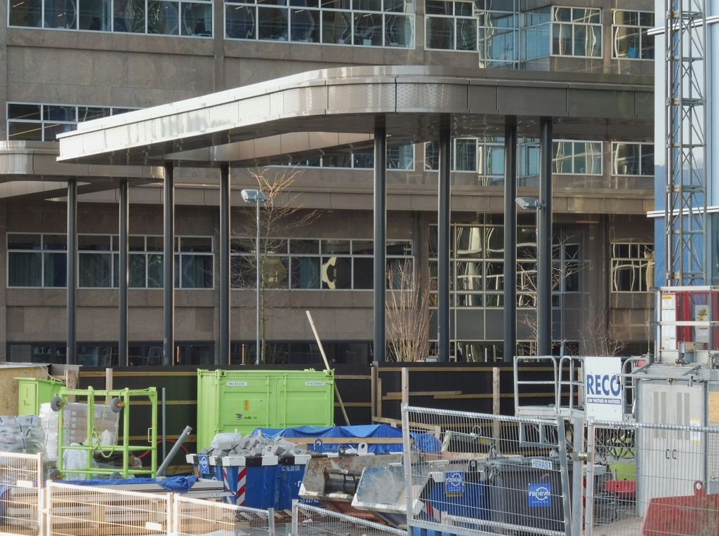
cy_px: 268
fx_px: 2674
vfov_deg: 11.5
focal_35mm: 129
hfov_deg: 15.3
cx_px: 360
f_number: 5.4
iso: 400
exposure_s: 1/100
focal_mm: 23.1
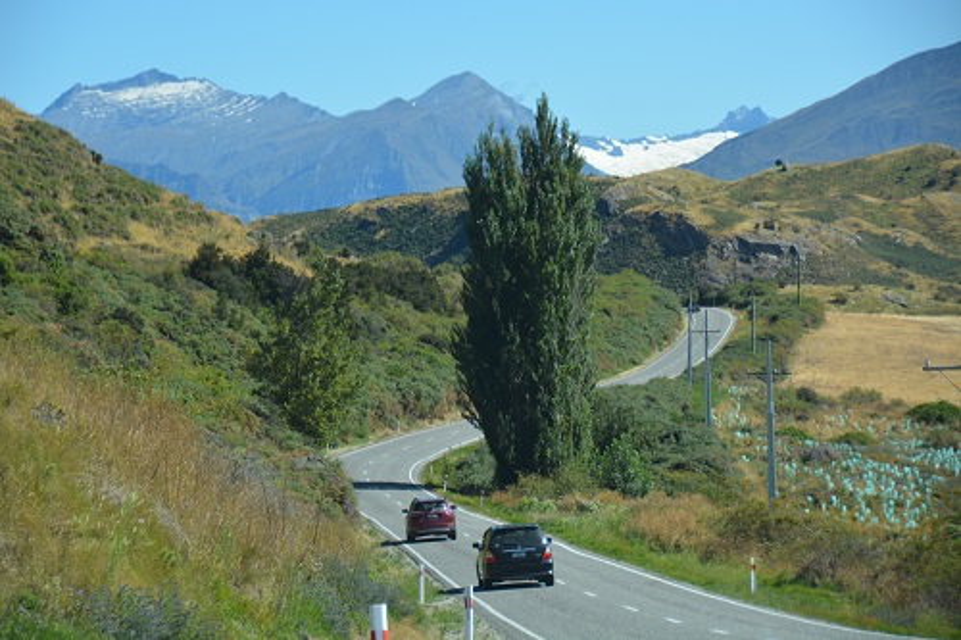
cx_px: 480
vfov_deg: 9.6
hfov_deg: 14.4
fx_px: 3802
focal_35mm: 142
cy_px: 320
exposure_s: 1/1600
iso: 400
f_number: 5.6
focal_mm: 95
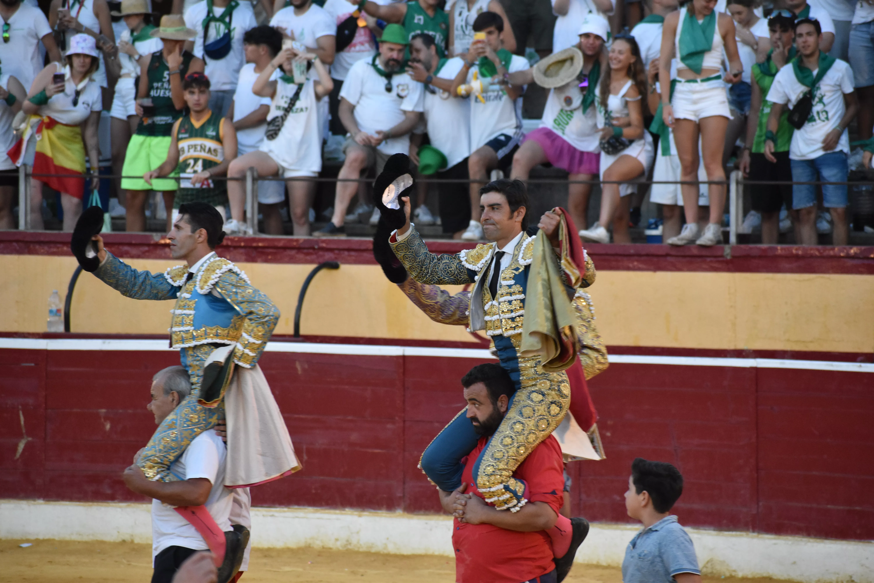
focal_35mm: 255
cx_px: 437
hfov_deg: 8.1
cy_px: 292
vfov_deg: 5.4
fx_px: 6190
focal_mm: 170
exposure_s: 1/125
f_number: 5
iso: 1600
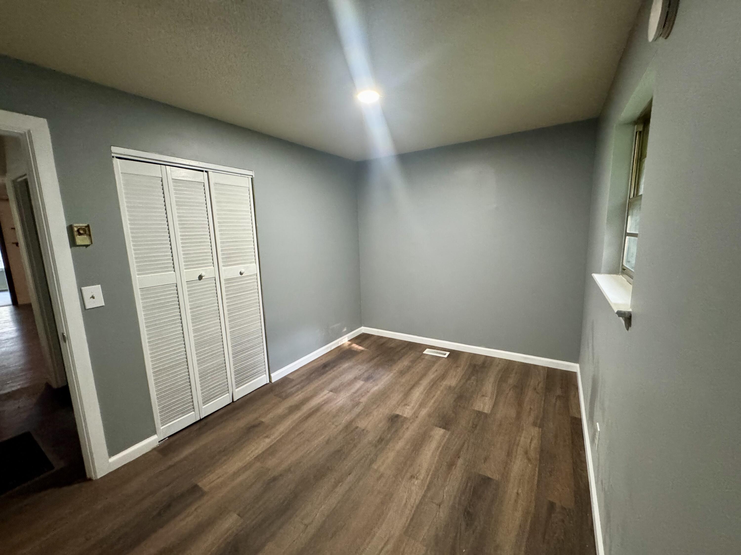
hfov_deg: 102.1
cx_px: 370
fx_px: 300
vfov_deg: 85.7
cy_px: 278
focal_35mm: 14
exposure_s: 1/60
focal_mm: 2.22
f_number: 2.2
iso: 800
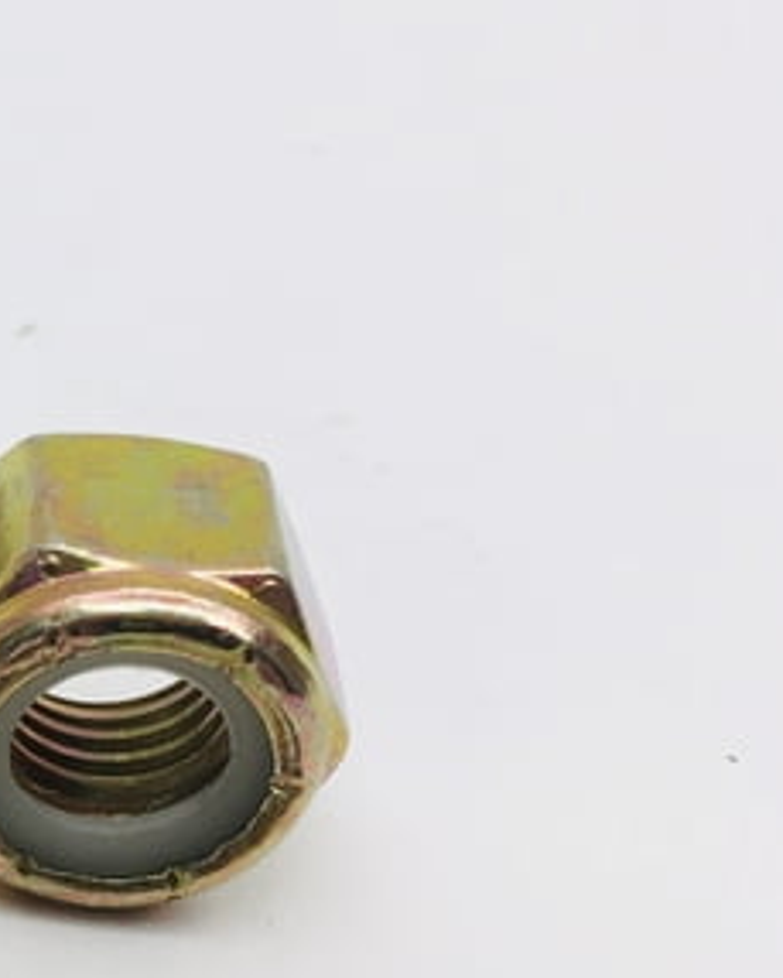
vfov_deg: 20.2
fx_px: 2721
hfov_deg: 13.9
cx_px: -773
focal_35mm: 94
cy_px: 778
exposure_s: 1/120
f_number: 2.2
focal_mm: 4.15
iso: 25
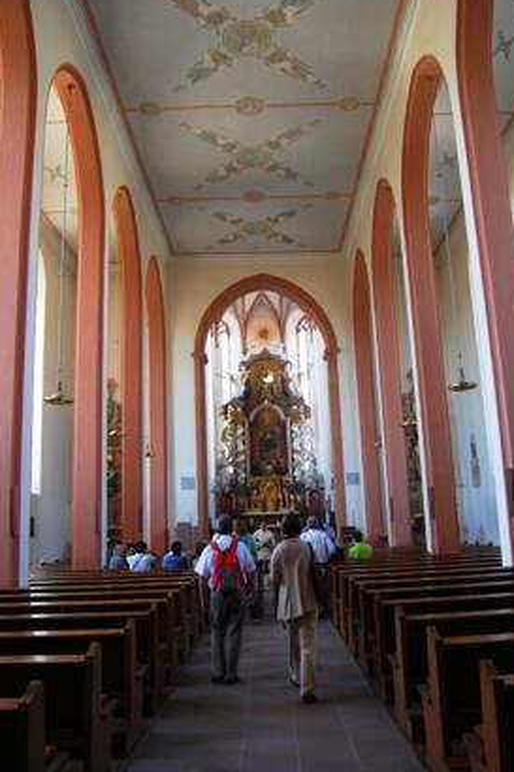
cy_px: 388
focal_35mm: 29
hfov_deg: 44.9
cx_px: 274
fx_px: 622
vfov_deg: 63.7
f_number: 4.5
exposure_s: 1/80
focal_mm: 18
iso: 400
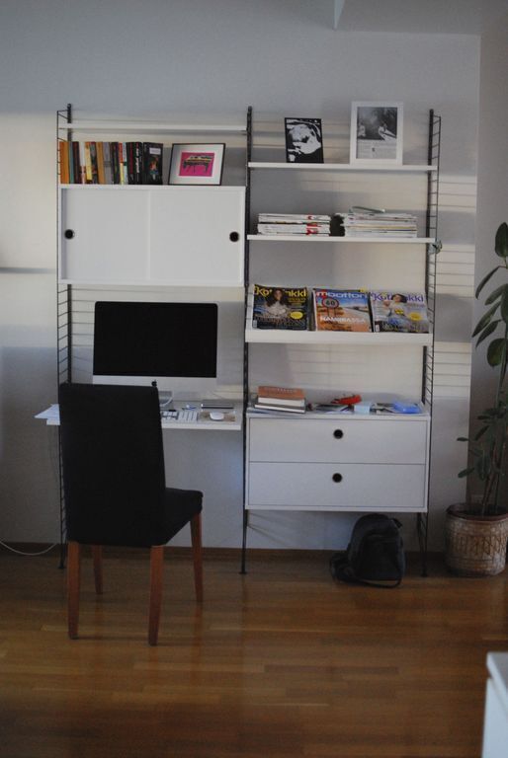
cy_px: 379
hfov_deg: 25.8
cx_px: 254
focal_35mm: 52
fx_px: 1108
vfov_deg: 37.8
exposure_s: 1/15
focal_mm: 35
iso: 1600
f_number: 2
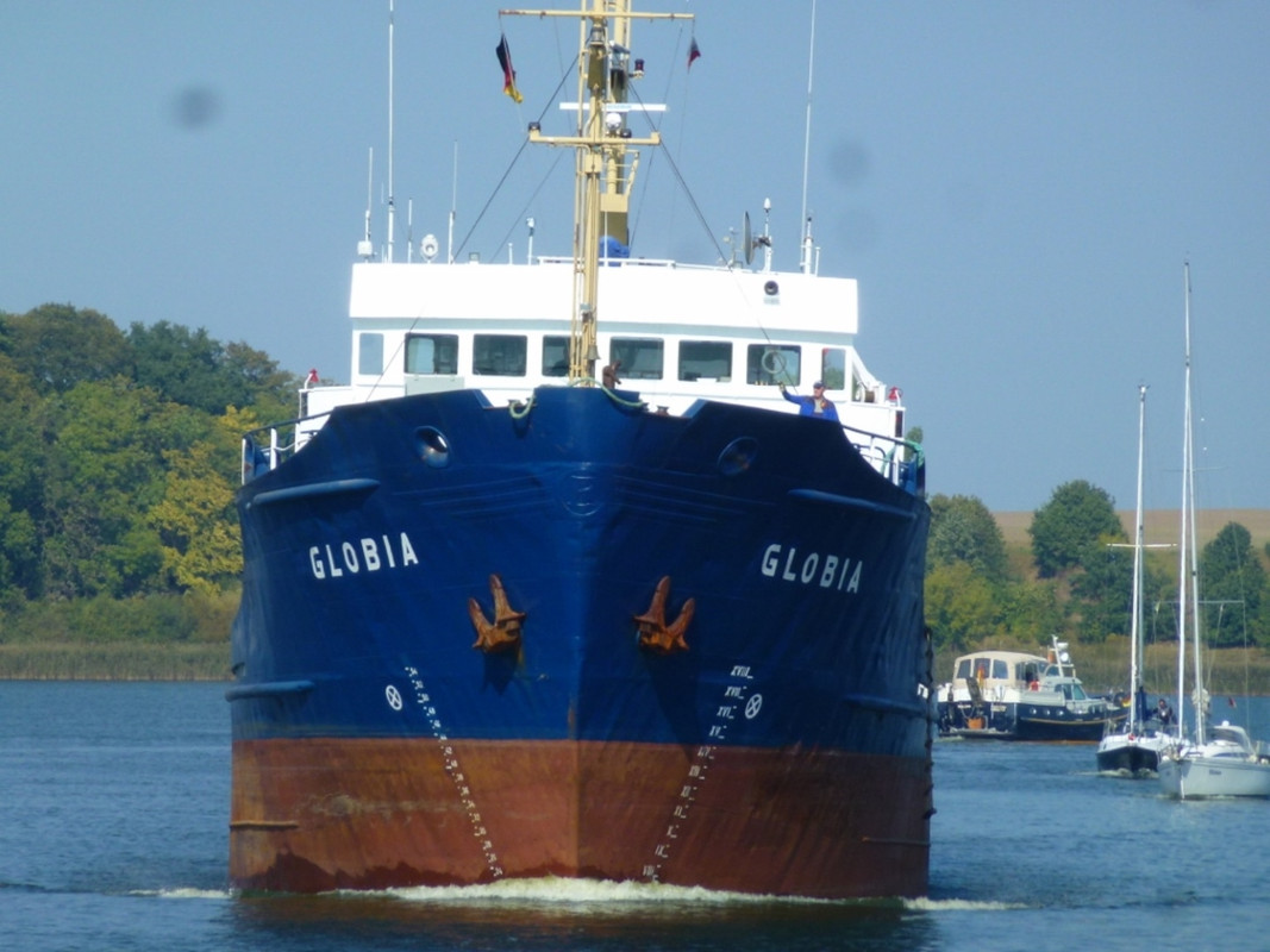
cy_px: 476
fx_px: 13206
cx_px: 635
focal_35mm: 360
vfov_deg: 4.1
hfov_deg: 5.5
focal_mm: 58.6
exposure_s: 1/500
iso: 100
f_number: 5.8
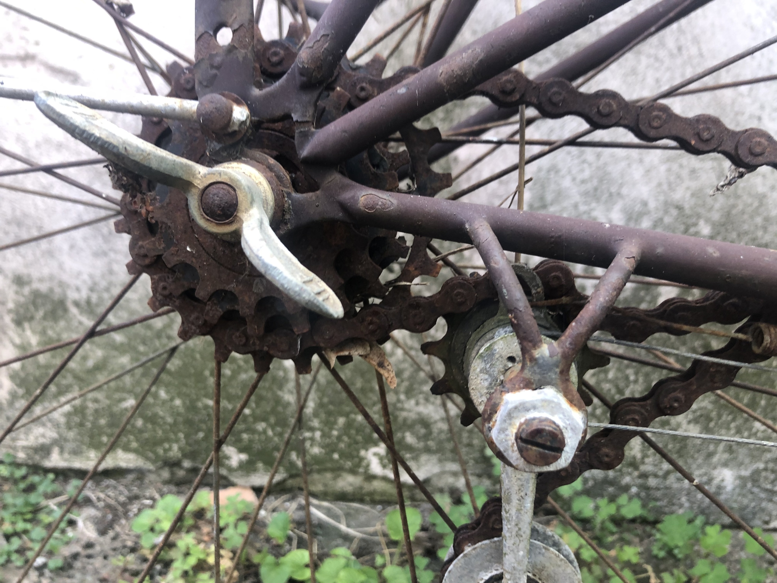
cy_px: 292
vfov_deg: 49.7
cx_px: 388
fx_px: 628
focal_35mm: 28
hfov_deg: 63.4
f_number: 1.8
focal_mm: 3.99
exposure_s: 1/40
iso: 25
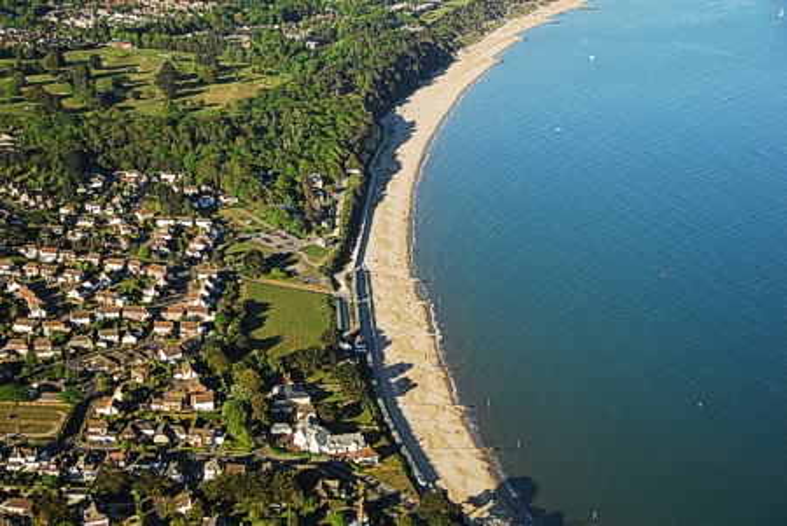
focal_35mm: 60
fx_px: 1313
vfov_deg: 22.7
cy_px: 263
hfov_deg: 33.4
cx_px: 394
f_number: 4.5
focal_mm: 40
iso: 160
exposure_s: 1/640
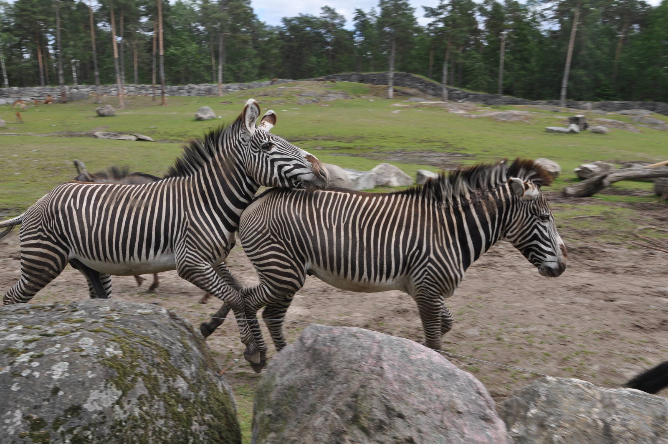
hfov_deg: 53.2
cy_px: 222
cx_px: 334
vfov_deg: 36.8
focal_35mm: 36
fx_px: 667
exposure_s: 1/200
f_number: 10
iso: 200
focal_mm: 24
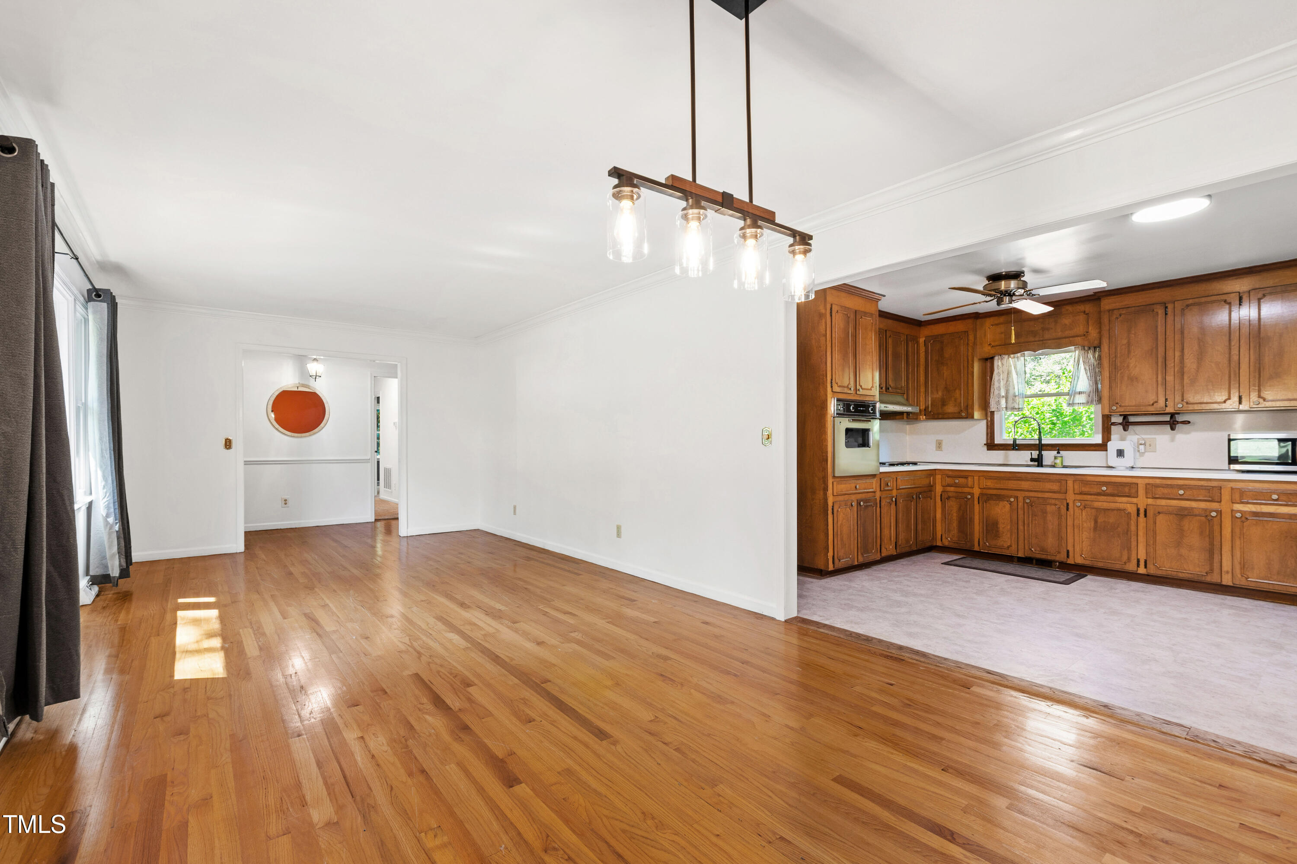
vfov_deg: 77.3
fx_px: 540
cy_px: 432
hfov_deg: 100.4
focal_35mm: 15
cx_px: 648
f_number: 8
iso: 100
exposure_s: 1
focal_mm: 10
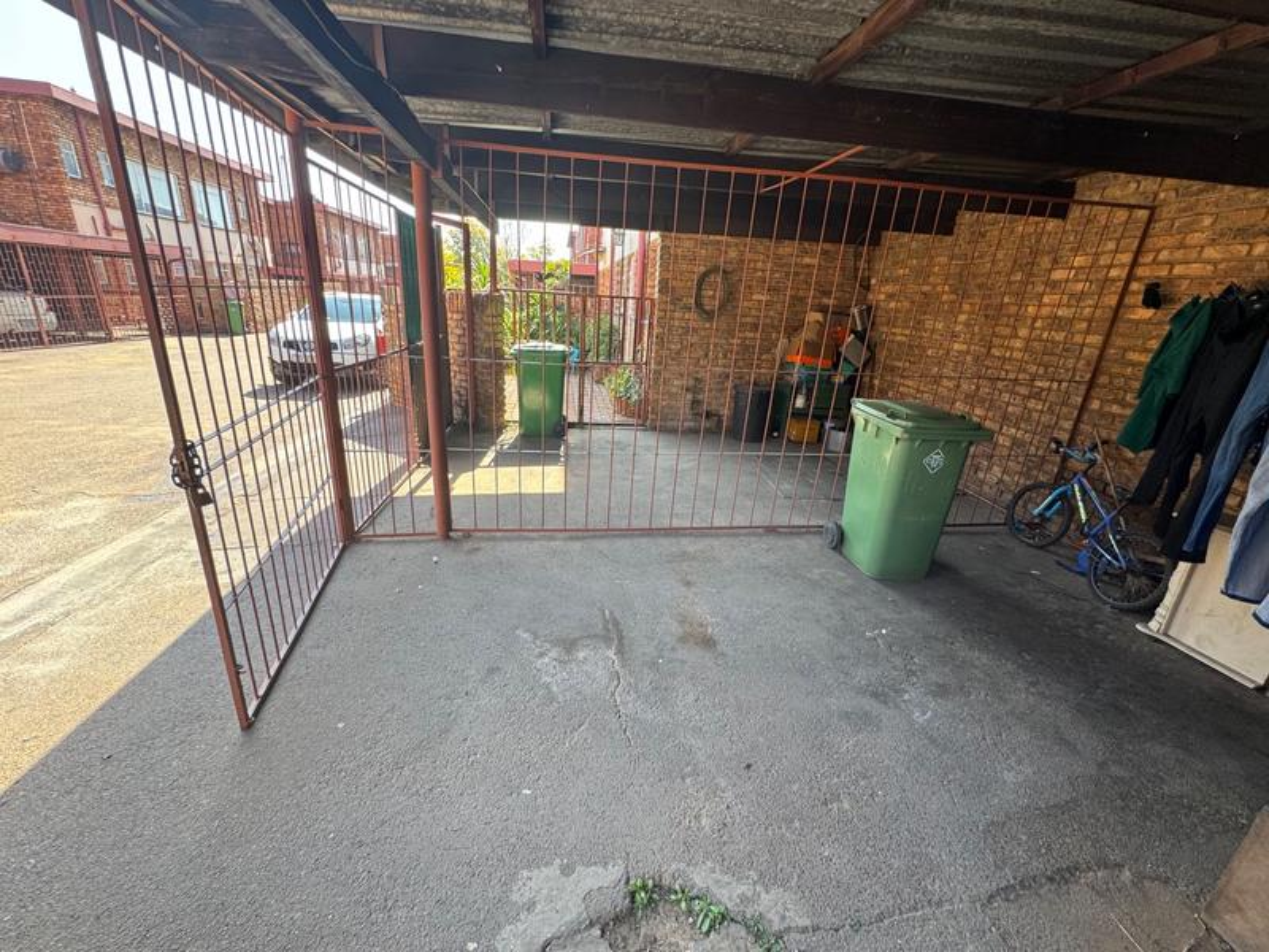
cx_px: 634
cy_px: 476
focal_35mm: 14
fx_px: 513
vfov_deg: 85.7
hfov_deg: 102.1
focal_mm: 2.22
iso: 80
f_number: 2.2
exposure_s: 1/99
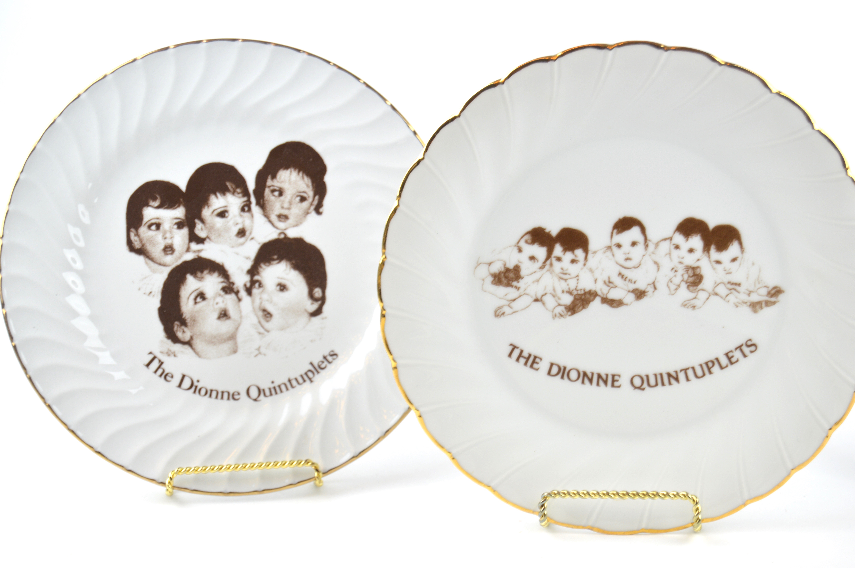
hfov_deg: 24.6
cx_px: 428
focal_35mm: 82
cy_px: 284
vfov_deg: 16.5
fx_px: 1958
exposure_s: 1/25
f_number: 6.3
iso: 100
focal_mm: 55
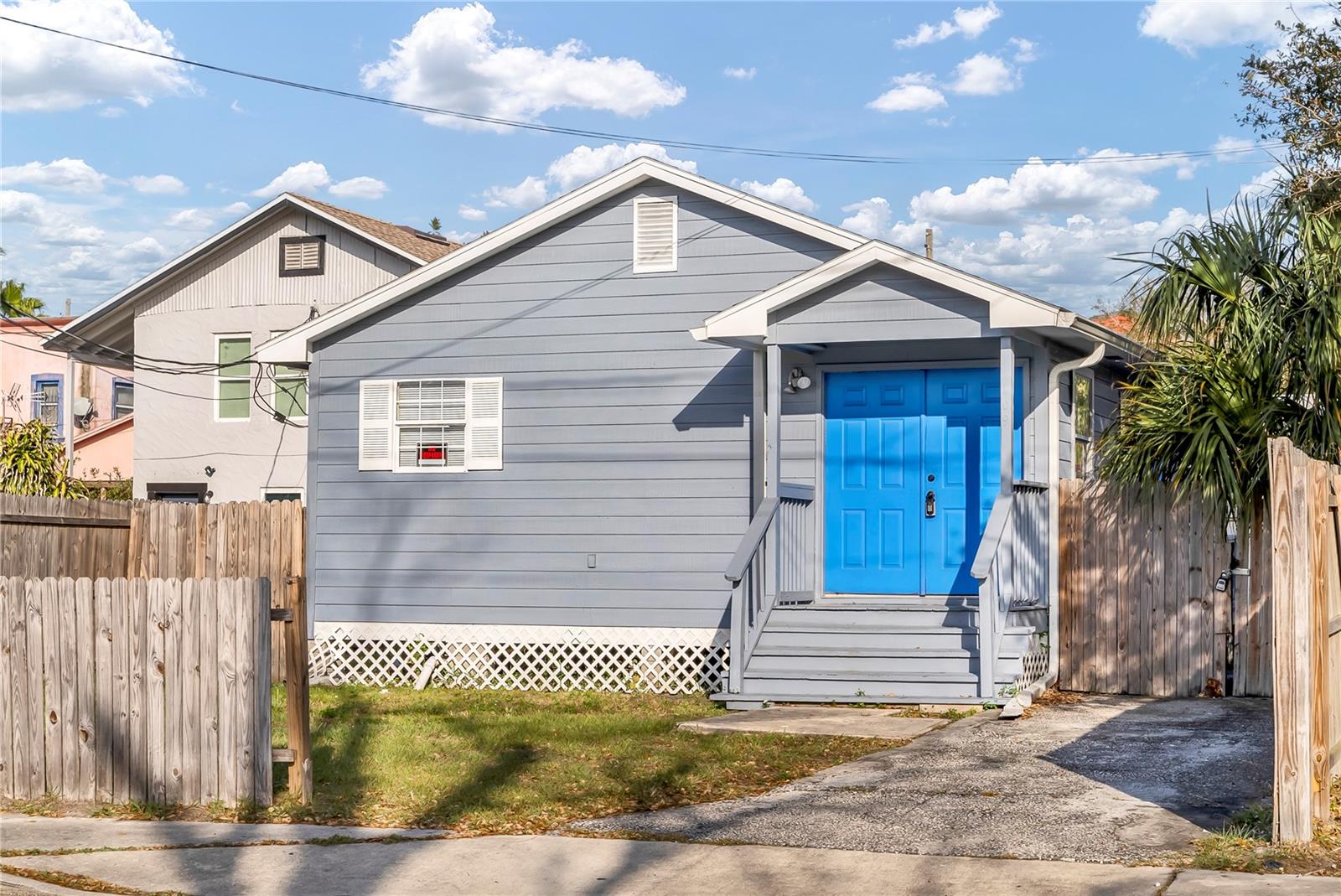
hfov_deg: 35.0
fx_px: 2125
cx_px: 670
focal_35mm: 57
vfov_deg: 23.8
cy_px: 448
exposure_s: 1/640
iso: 100
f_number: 8
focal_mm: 57
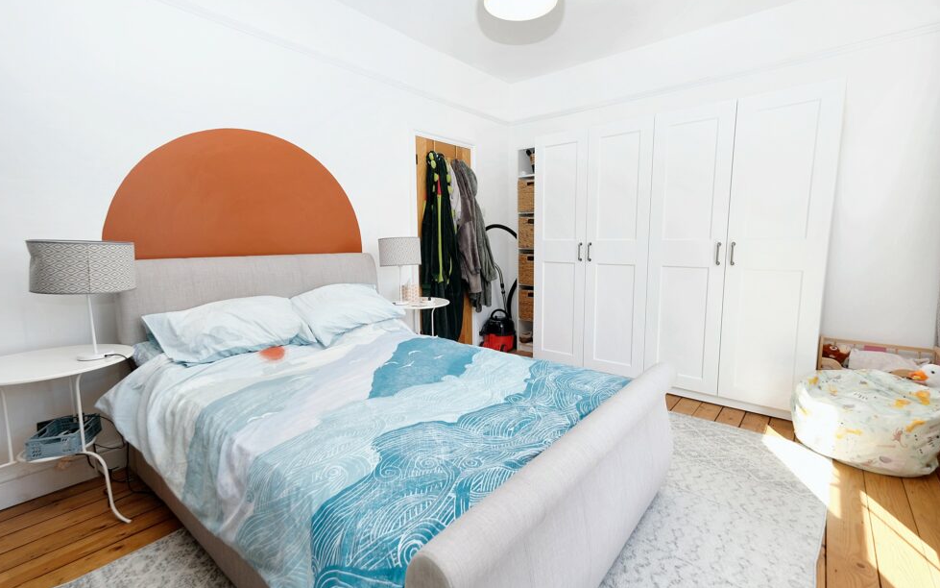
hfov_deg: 97.8
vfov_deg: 71.3
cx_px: 484
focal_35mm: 16
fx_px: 410
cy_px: 288
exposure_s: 1/85
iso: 200
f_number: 4
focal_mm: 10
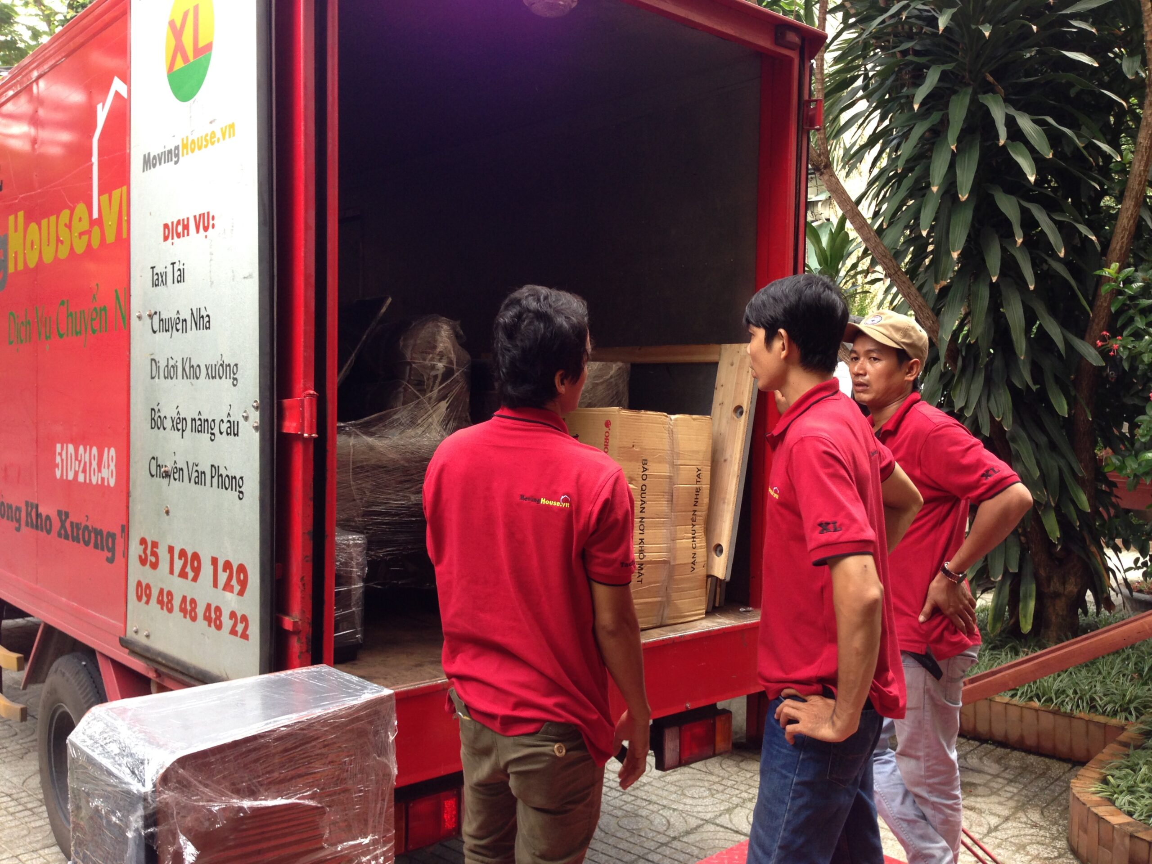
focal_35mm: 33
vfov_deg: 42.9
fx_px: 1098
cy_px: 432
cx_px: 576
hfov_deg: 55.4
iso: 64
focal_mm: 4.12
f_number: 2.4
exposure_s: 1/50
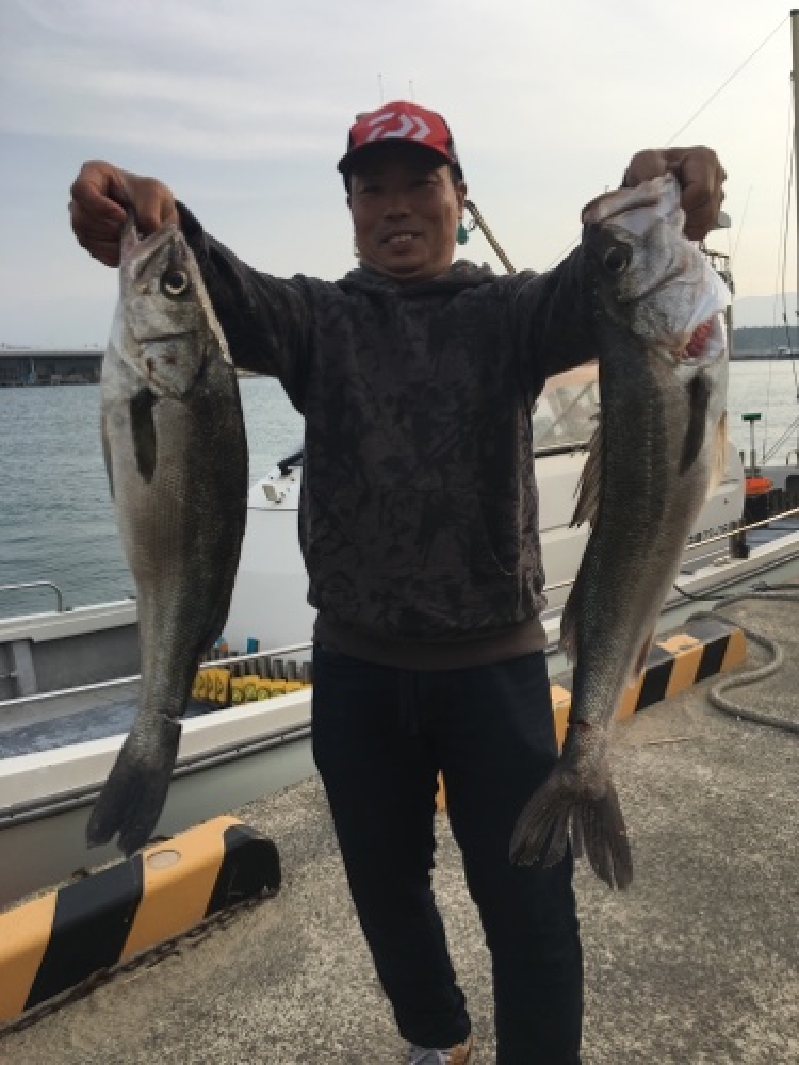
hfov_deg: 48.2
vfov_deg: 61.7
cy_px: 532
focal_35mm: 29
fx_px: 892
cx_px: 400
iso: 25
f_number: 2.2
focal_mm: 4.15
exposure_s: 1/845
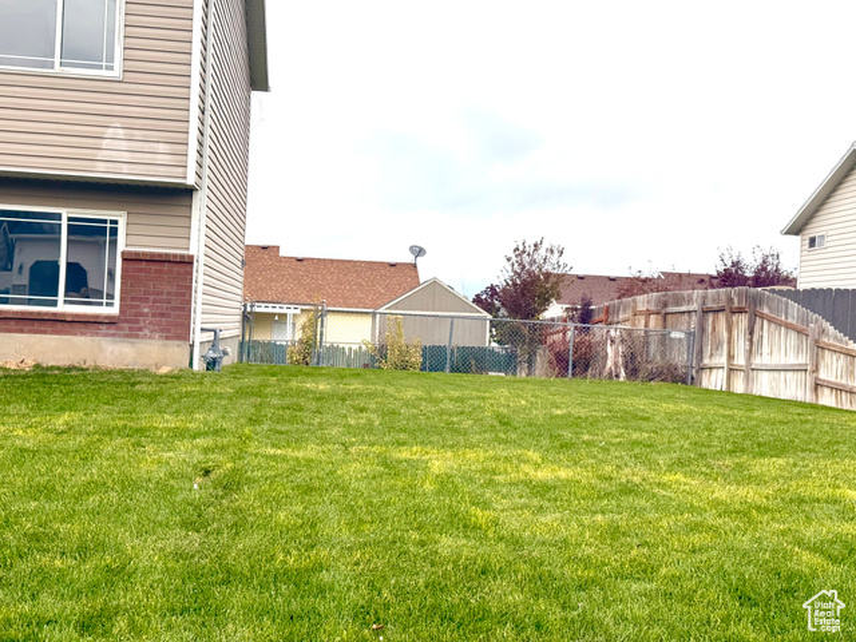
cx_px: 428
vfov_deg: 30.3
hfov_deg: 39.7
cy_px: 321
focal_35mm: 48
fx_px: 1187
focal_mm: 6.76
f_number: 1.78
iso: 80
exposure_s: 1/875
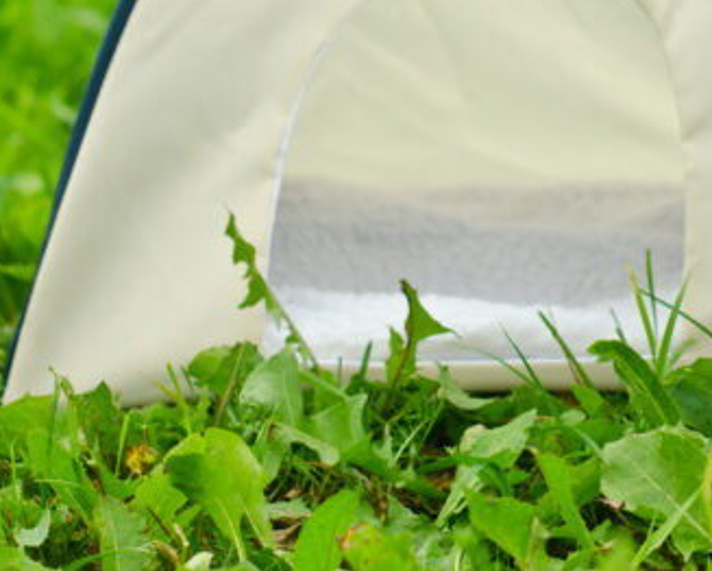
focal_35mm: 165
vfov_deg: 9.3
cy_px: 19
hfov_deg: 11.6
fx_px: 3479
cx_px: 699
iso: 100
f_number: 4
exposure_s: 1/250
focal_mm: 50
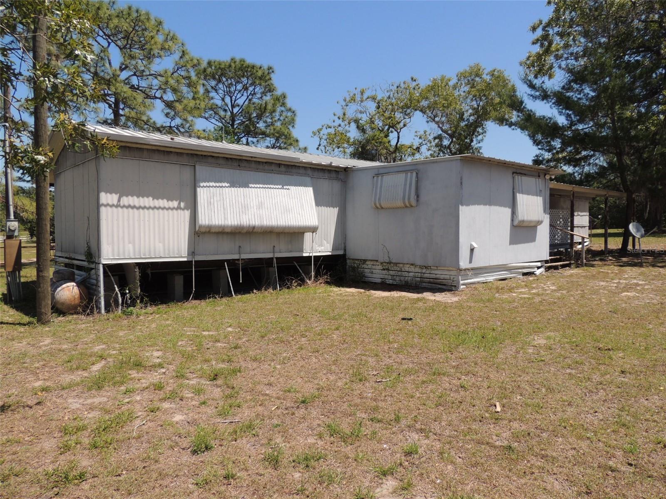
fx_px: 462
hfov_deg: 71.6
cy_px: 250
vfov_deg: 56.8
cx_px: 333
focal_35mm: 24
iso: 100
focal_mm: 4.3
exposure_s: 1/1250
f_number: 3
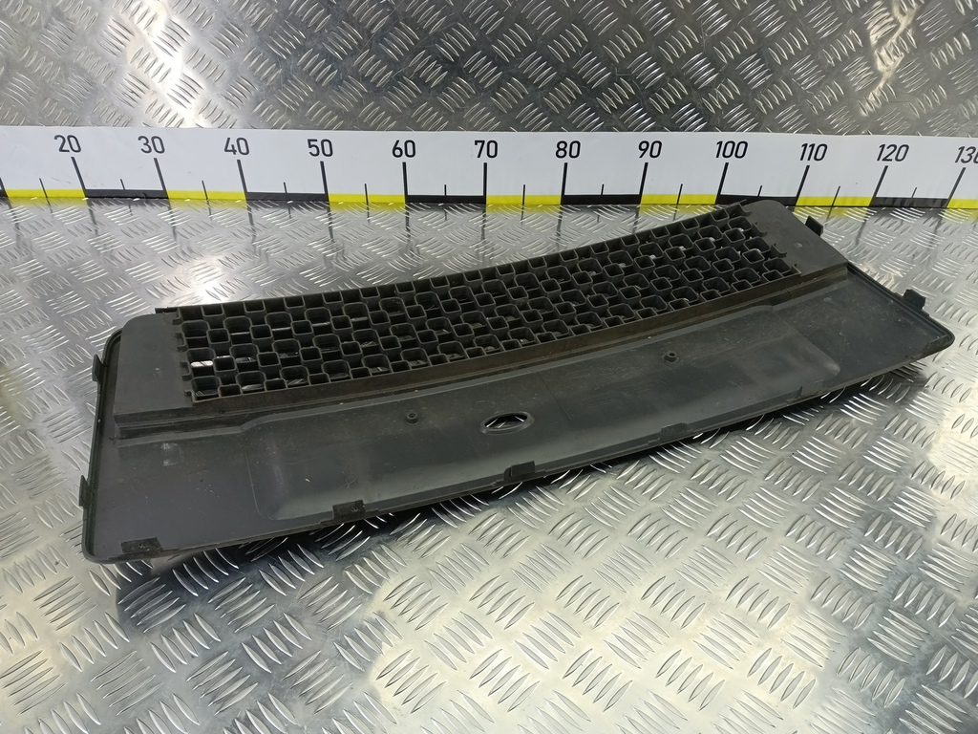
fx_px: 650
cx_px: 489
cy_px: 367
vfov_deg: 58.9
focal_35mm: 23
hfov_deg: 73.9
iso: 113
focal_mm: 4.11
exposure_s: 1/50
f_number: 1.6
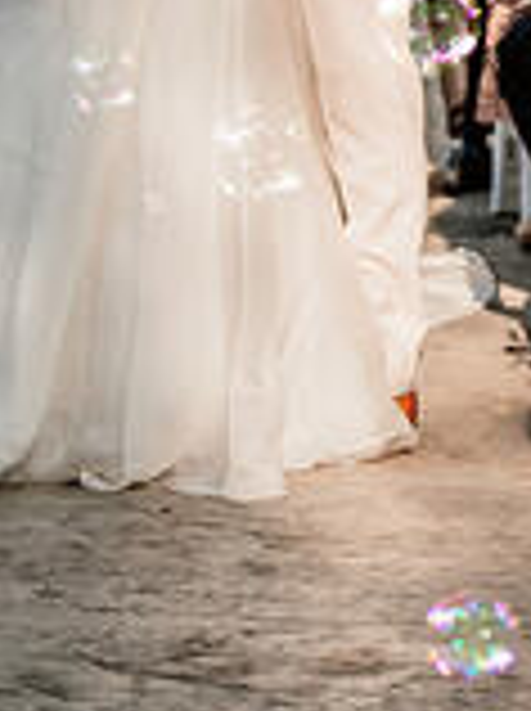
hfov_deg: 5.8
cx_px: 68
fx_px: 5250
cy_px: -459
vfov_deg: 7.6
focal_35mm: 256
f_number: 2.8
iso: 640
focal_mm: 70
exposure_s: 1/2000
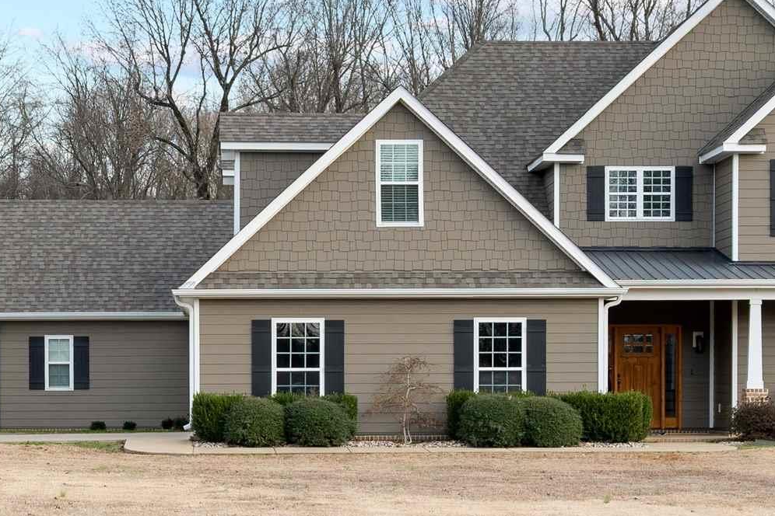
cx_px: 317
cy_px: 371
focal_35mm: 108
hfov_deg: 18.9
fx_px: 2325
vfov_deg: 12.7
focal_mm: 35
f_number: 6.3
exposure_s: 1/60
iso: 200
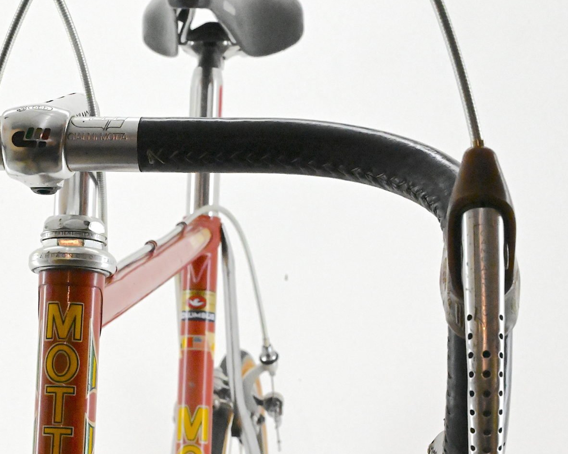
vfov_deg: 14.4
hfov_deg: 17.9
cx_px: 161
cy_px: 297
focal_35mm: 107
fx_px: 1799
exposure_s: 1/640
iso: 20000
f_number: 20
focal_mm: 70
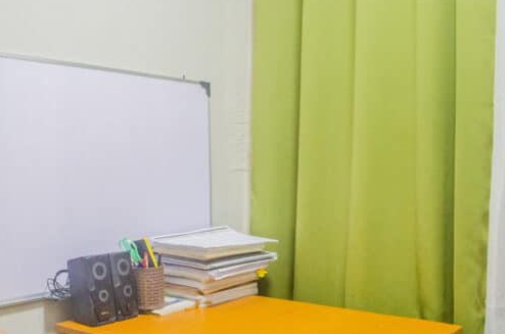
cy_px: 230
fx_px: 588
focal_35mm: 42
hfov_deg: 46.2
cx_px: 195
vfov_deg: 31.4
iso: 1250
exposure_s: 1/80
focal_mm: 18
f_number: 3.5
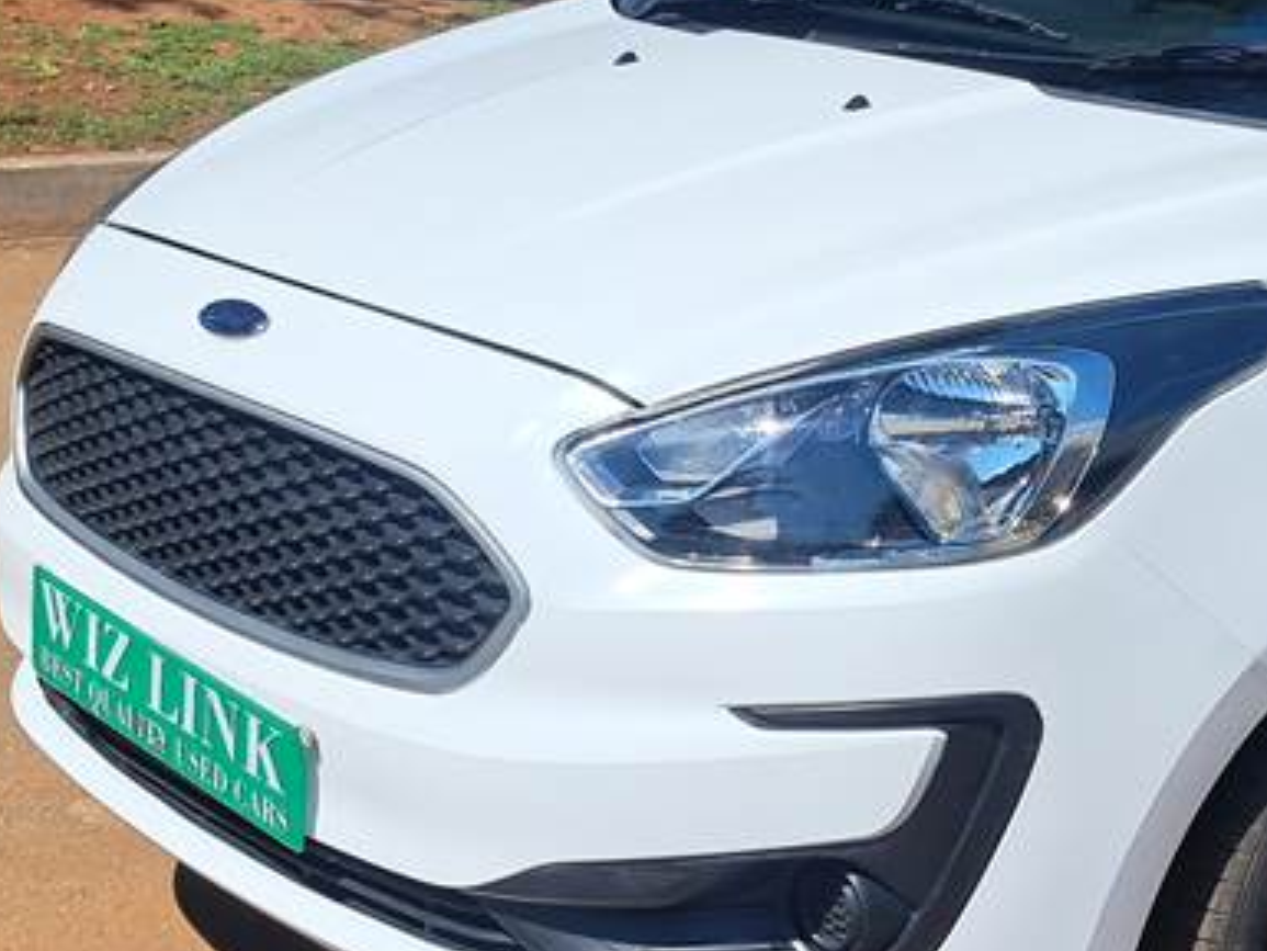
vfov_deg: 19.9
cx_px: 1010
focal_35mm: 74
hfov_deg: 25.9
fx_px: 2709
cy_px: 373
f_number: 1.8
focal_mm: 5.23
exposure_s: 1/2058
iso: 50
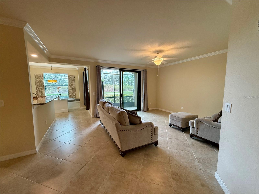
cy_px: 97
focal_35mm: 14
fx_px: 105
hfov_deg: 102.1
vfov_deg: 85.7
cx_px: 130
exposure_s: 1/120
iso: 250
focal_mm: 2.22
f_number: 2.2
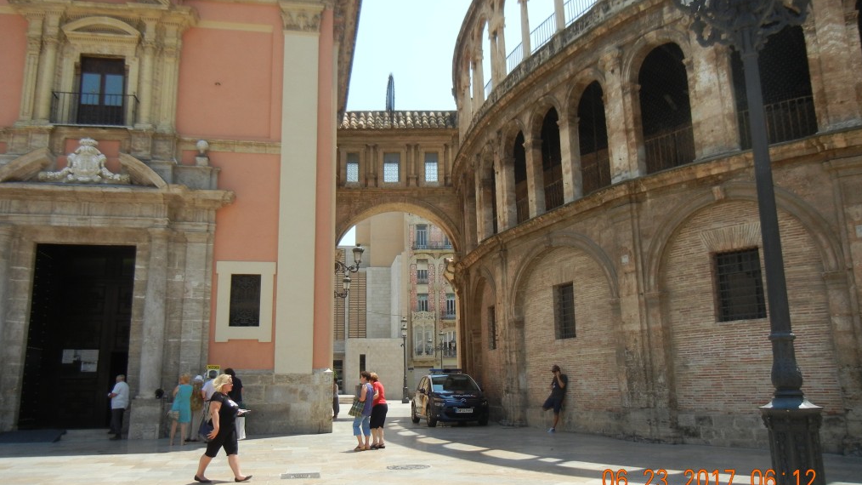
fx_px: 754
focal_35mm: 33
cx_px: 434
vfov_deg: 35.6
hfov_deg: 59.5
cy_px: 221
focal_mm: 5.4
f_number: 3.5
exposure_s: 1/920
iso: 160
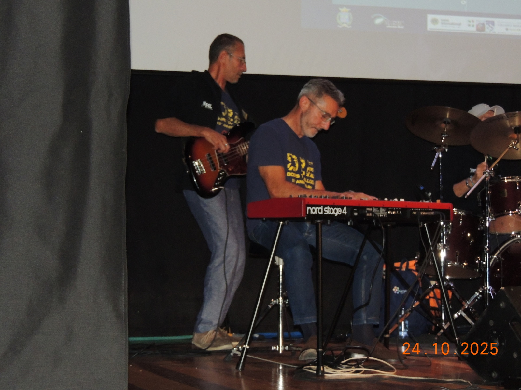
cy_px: 195
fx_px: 1355
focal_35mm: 90
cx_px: 260
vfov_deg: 16.4
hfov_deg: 21.8
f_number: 4.1
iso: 800
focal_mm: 16
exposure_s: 1/60
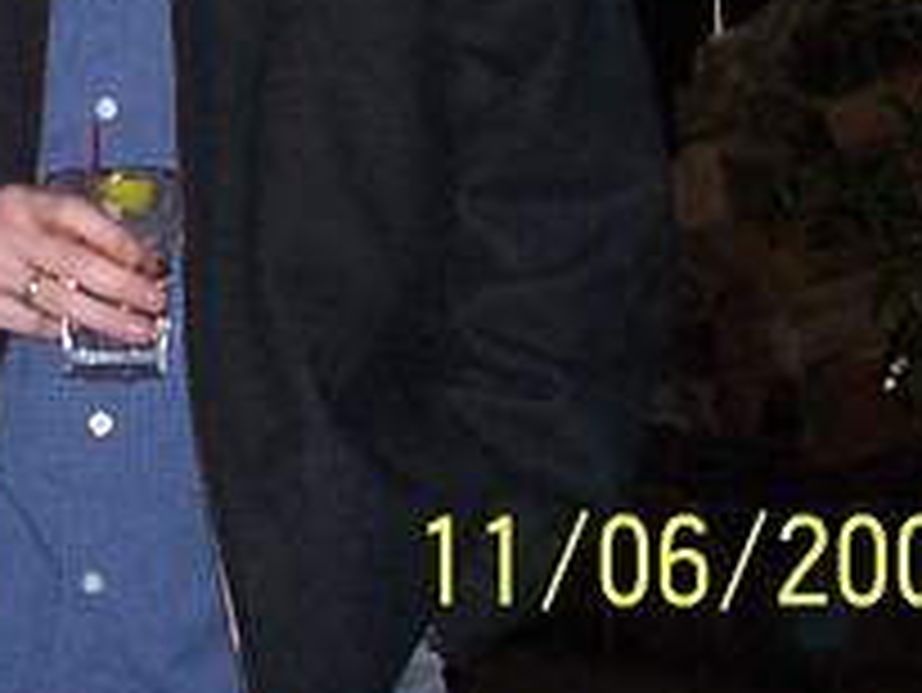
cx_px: -274
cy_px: -248
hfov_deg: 10.8
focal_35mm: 178
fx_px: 4744
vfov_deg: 8.2
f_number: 3.4
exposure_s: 1/60
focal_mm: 8.6
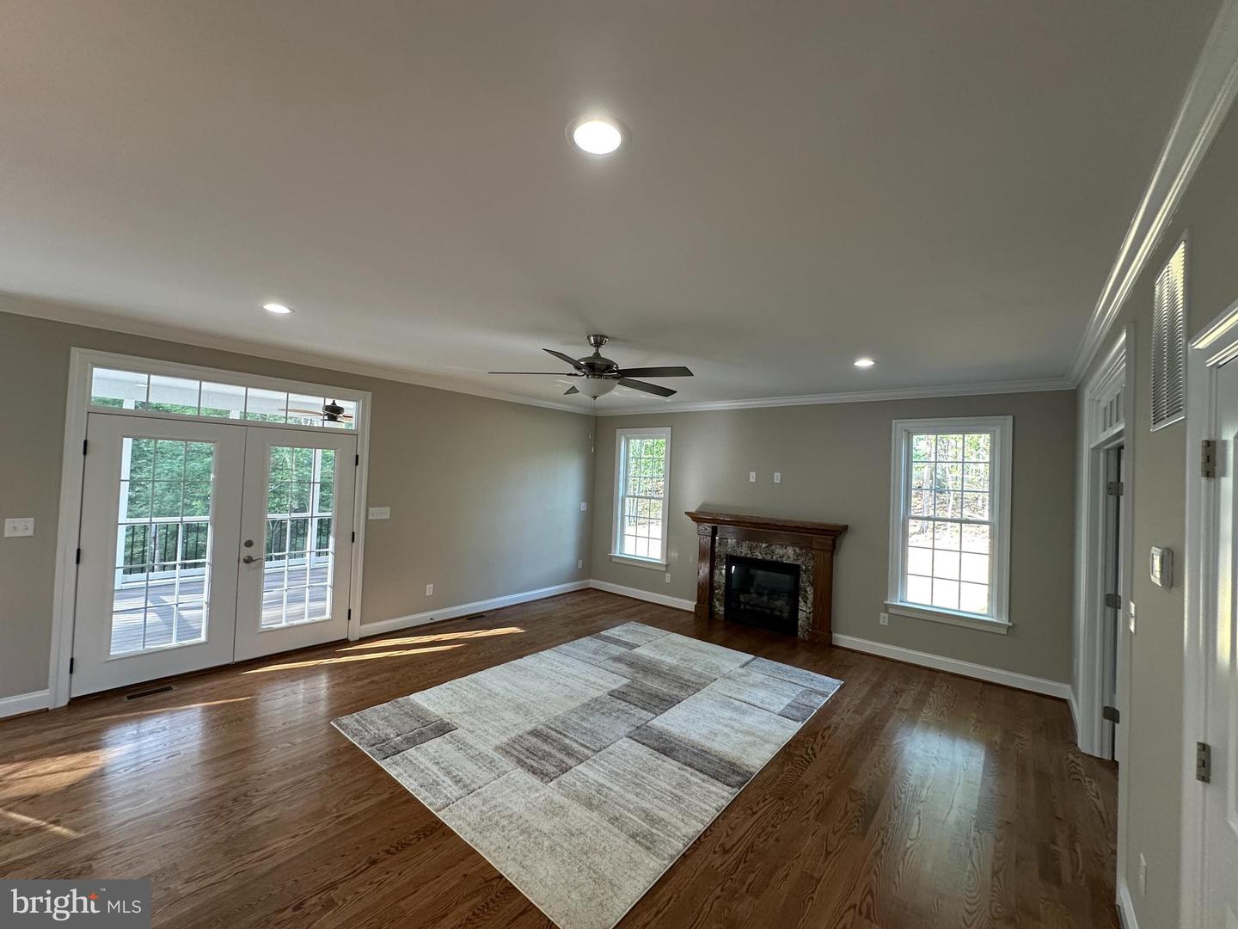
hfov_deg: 102.1
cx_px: 619
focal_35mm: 14
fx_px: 501
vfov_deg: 85.7
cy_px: 464
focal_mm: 2.22
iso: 200
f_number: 2.2
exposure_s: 1/120
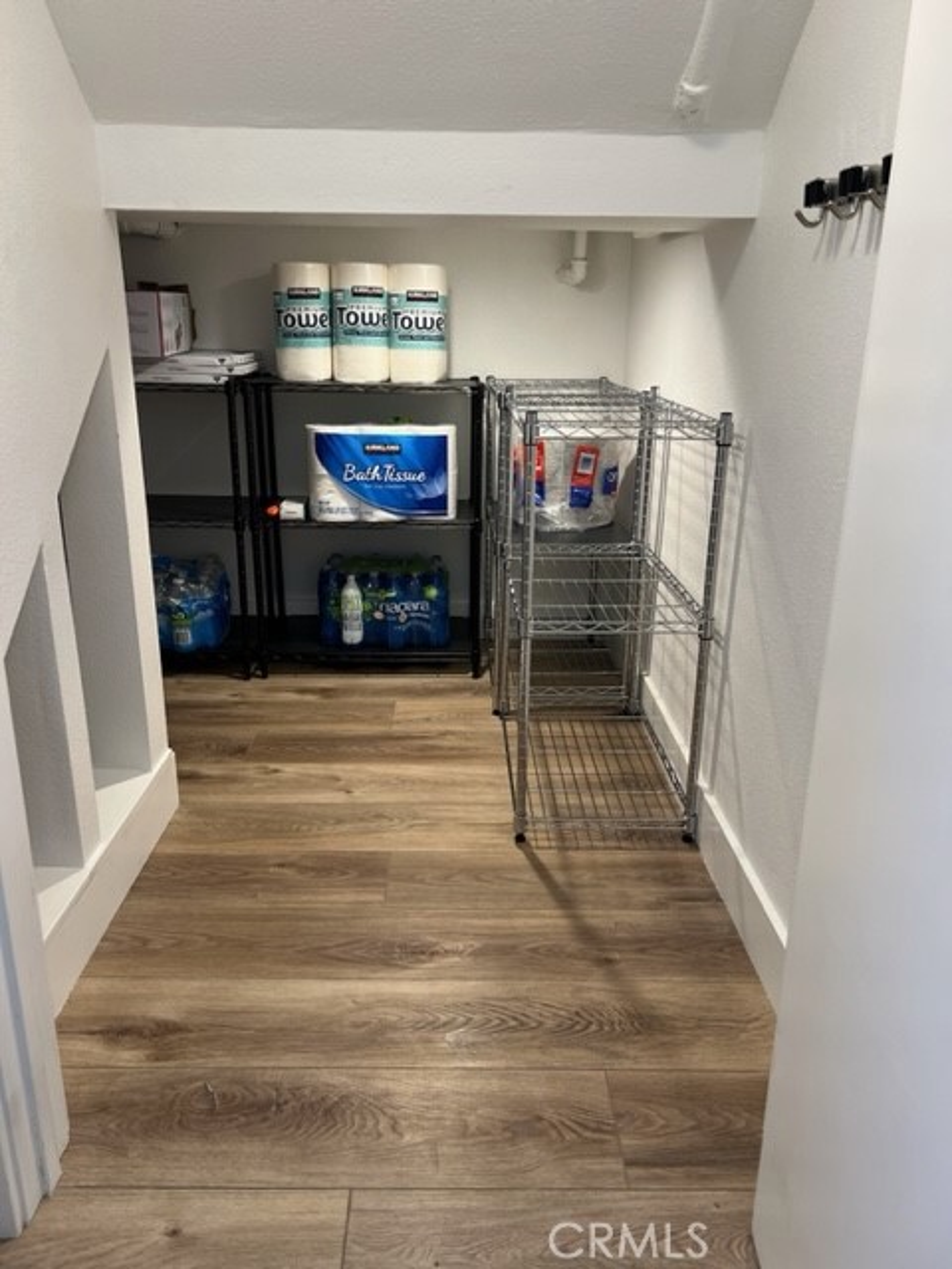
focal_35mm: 26
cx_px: 476
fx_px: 953
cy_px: 634
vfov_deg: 67.3
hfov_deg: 53.1
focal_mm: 5.7
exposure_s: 1/60
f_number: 1.5
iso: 80
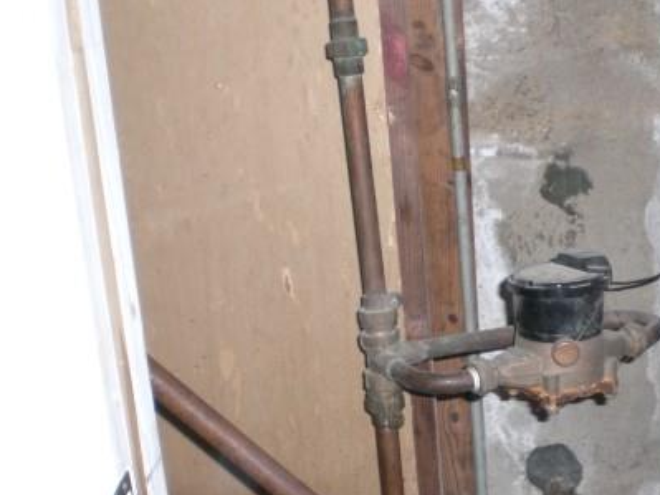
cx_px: 498
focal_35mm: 61
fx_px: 1163
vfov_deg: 23.9
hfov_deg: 31.1
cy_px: 315
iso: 200
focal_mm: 6.3
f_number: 3.1
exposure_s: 1/60
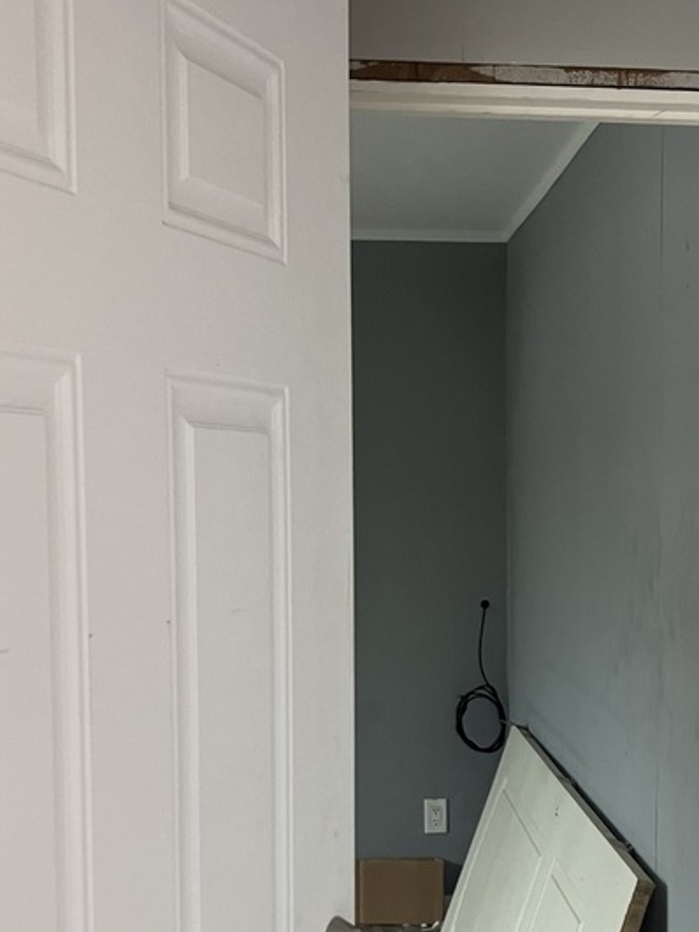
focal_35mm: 57
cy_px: 613
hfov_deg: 25.4
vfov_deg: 33.5
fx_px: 1535
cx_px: 520
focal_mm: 3.99
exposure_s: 1/75
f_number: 1.8
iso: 80
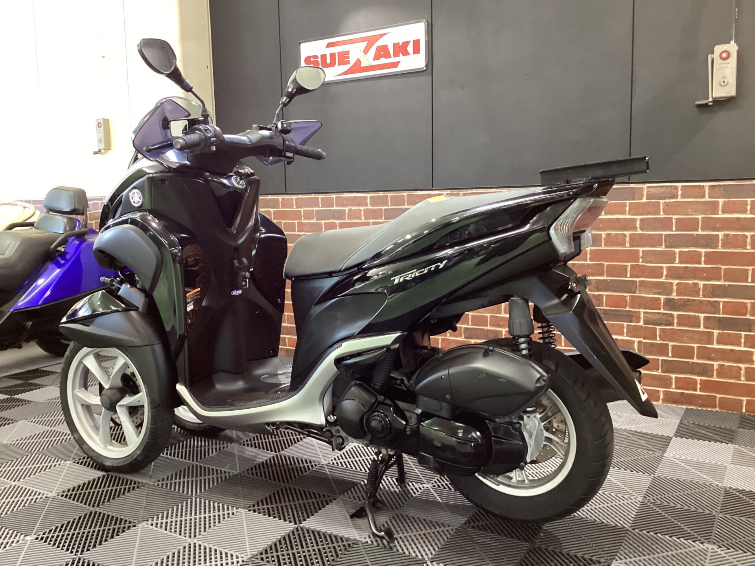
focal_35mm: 31
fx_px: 676
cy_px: 283
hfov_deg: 58.4
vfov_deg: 45.4
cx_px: 378
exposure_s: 1/40
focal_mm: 3.3
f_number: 2.4
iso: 320
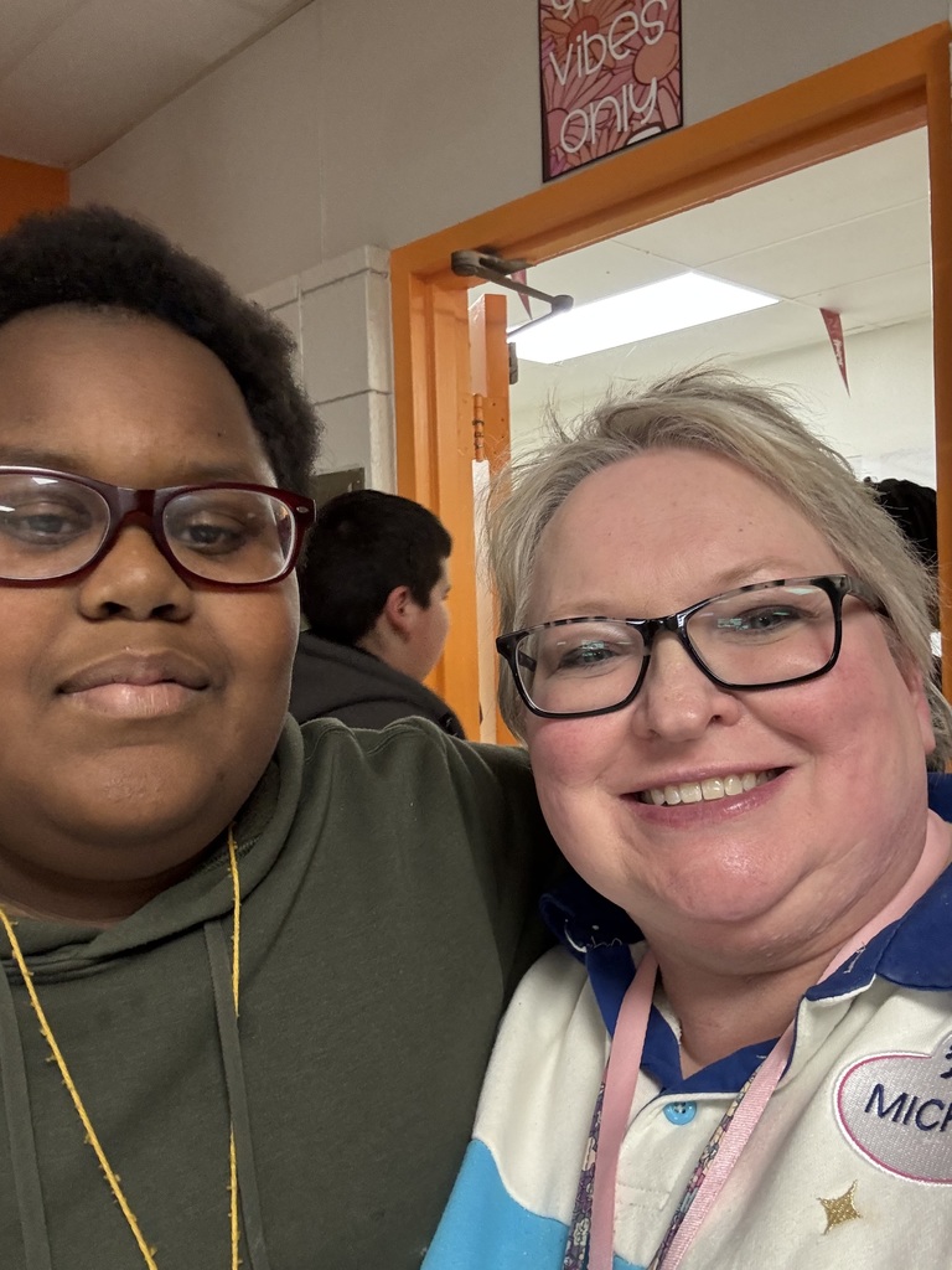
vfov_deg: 60.0
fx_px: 1100
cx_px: 476
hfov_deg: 46.8
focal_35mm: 30
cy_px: 635
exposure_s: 1/60
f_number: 1.9
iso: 250
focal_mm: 2.69
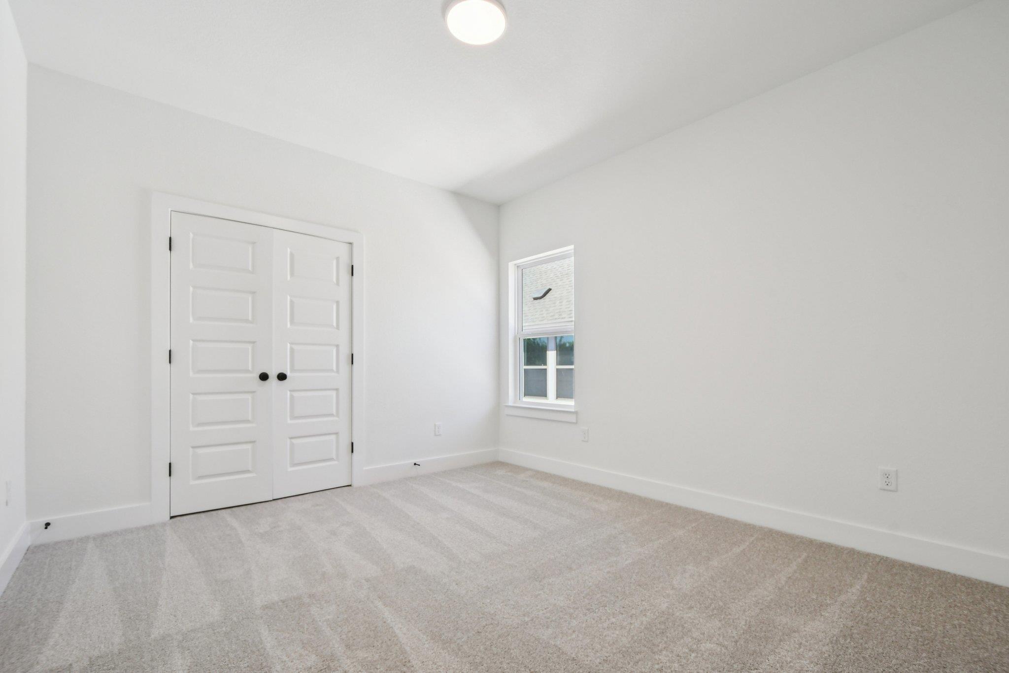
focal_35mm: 15
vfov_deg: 77.3
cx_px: 504
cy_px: 336
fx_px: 420
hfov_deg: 100.4
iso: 400
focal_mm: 10
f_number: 8
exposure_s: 1/100
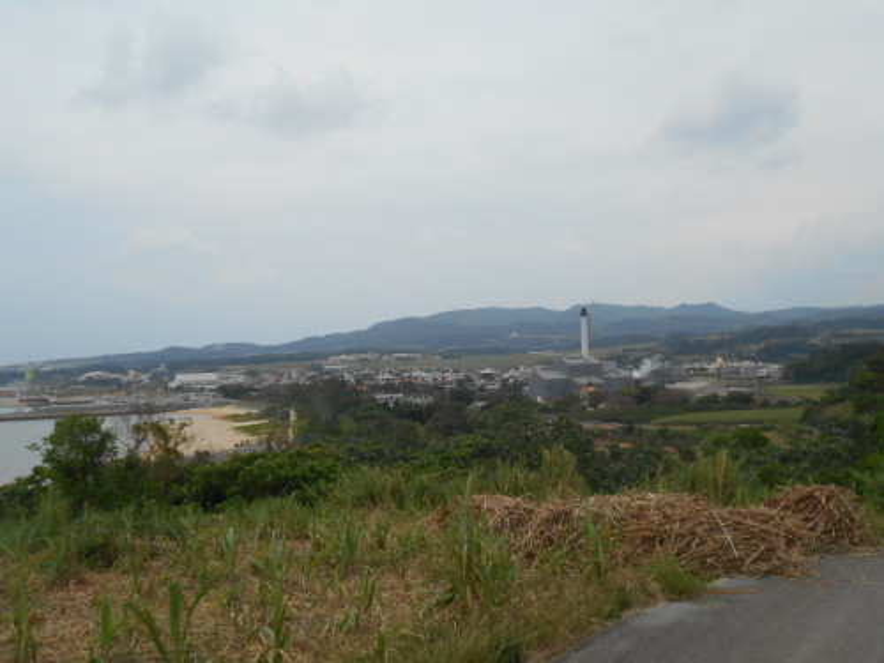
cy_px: 332
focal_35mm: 39
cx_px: 442
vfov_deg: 36.8
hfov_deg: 47.9
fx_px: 996
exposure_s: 1/800
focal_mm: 6.7
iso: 80
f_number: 3.9
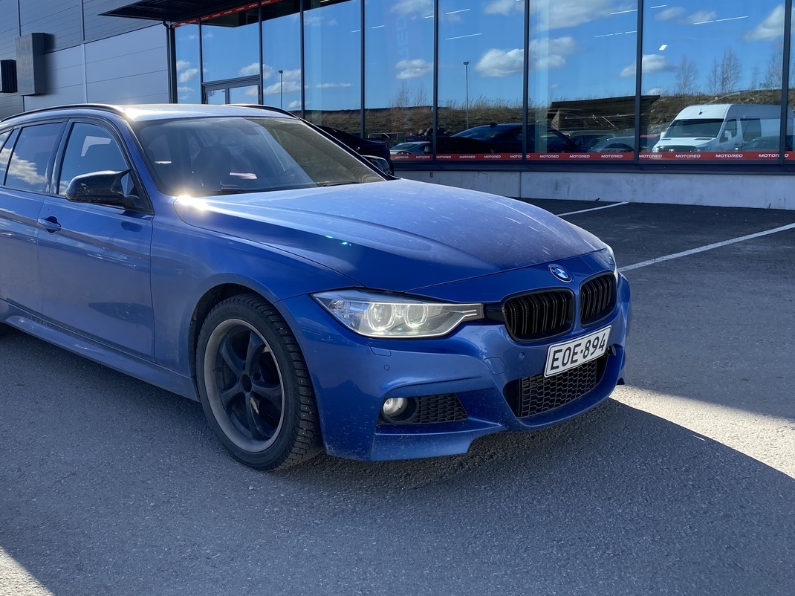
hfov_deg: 51.7
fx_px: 804
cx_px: 269
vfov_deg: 40.4
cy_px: 227
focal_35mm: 35
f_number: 1.8
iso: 32
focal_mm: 4.25
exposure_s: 1/1218
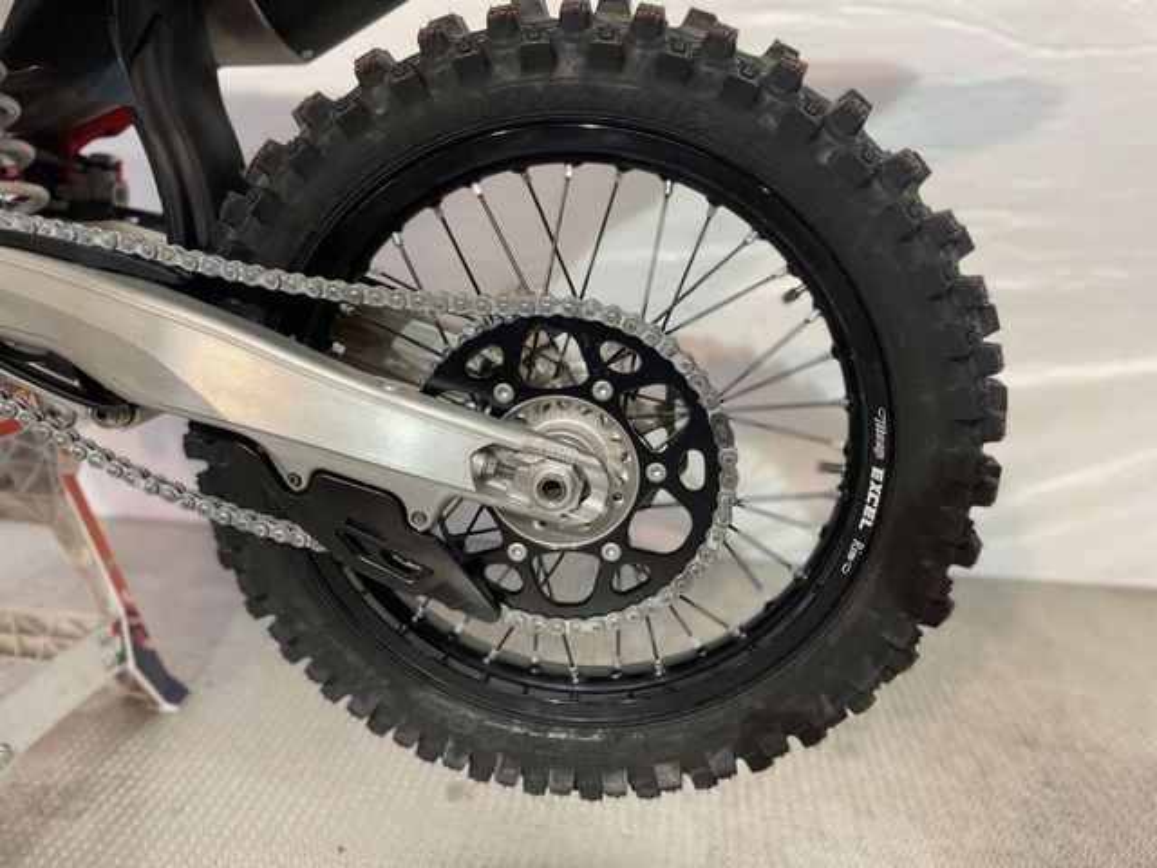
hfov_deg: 67.3
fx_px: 869
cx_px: 578
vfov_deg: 53.1
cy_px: 434
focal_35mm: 26
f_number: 1.6
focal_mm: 4.2
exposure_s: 1/50
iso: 125
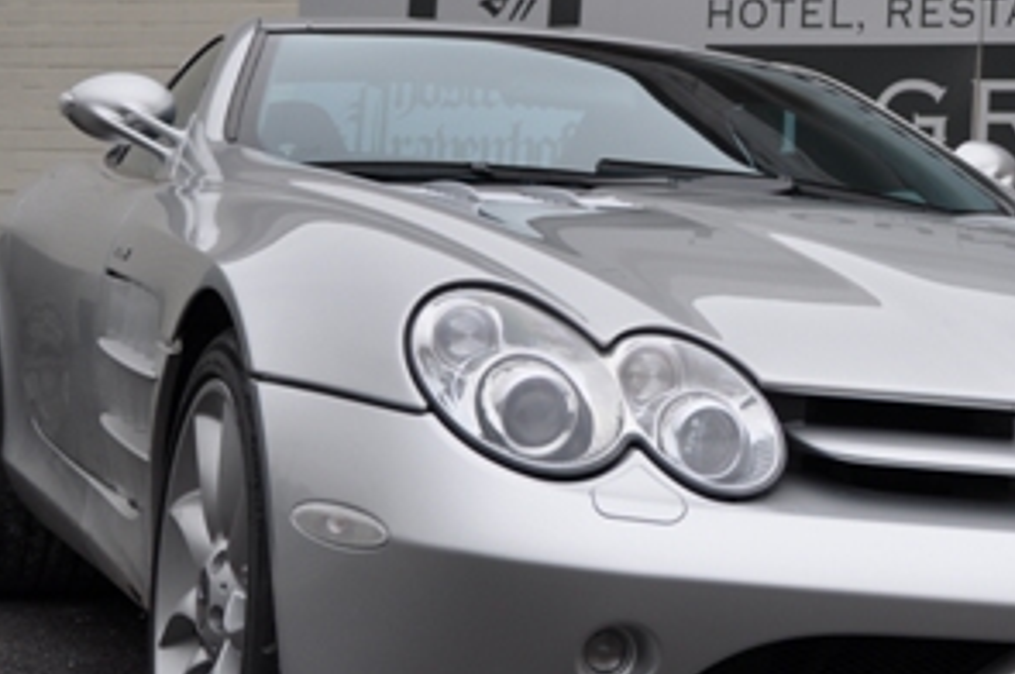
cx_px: 953
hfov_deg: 23.4
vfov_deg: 16.2
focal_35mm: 84
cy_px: 261
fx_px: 2366
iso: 200
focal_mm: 26
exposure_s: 1/320
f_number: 4
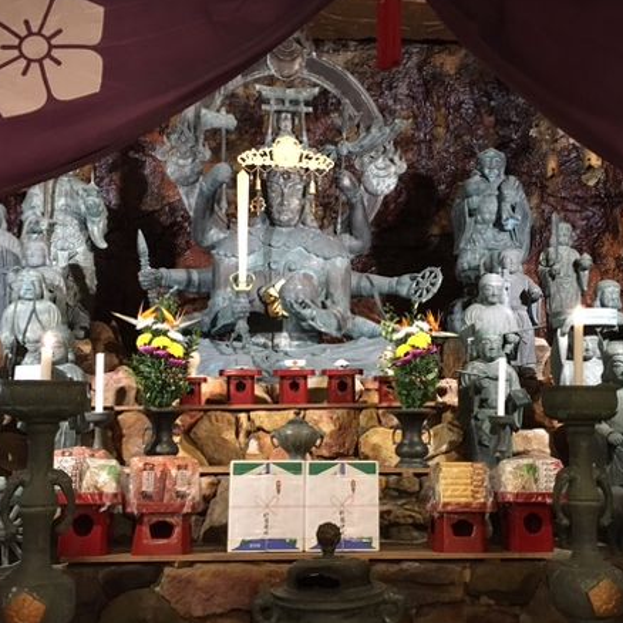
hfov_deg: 43.8
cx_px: 348
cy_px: 314
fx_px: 774
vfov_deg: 43.9
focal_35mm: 38
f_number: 2.2
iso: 250
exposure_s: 1/15
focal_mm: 4.15
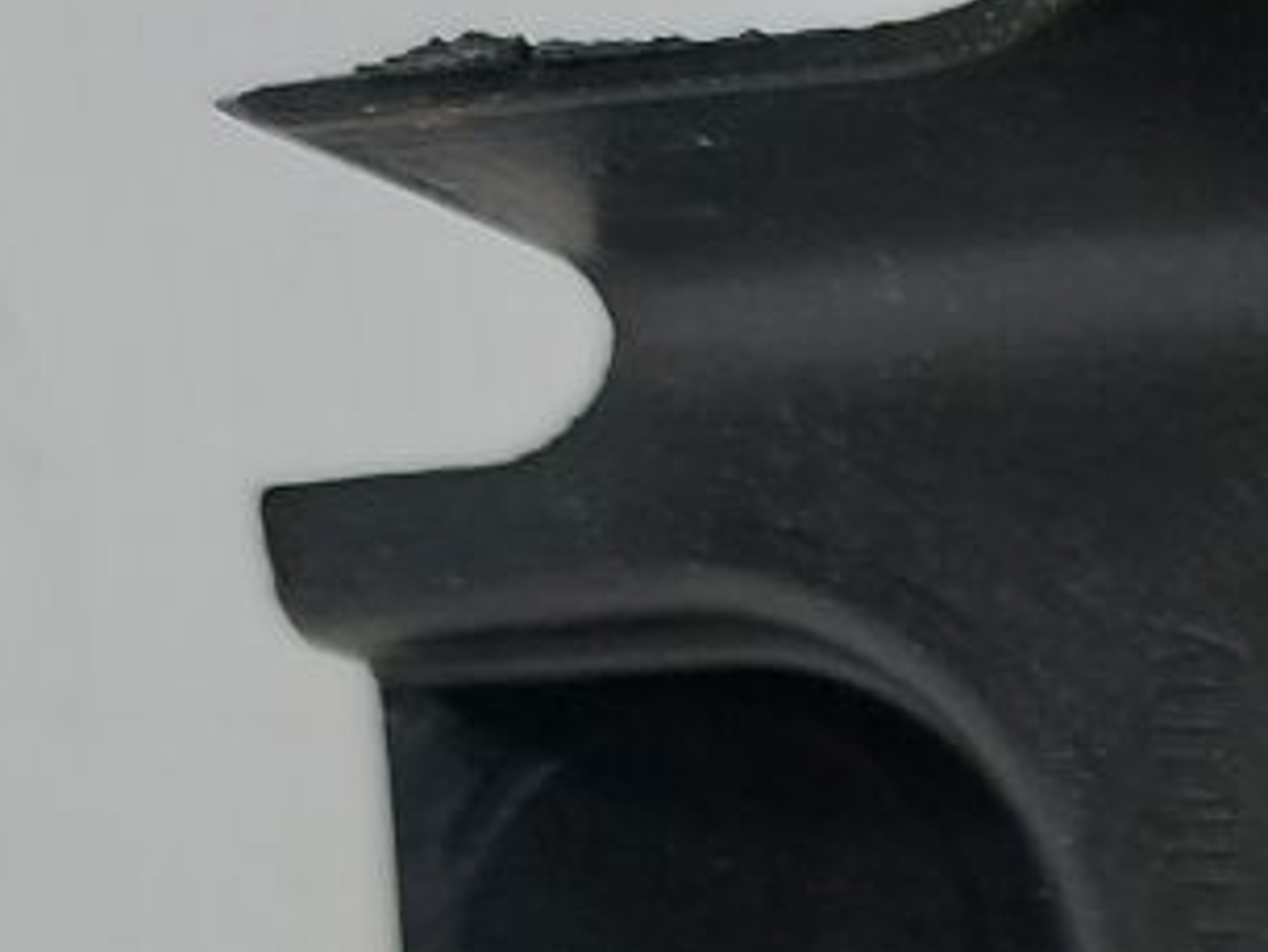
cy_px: 1642
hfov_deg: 15.1
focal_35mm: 109
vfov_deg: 12.5
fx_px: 3994
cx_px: 2426
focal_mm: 5.23
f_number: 1.8
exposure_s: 1/50
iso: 80
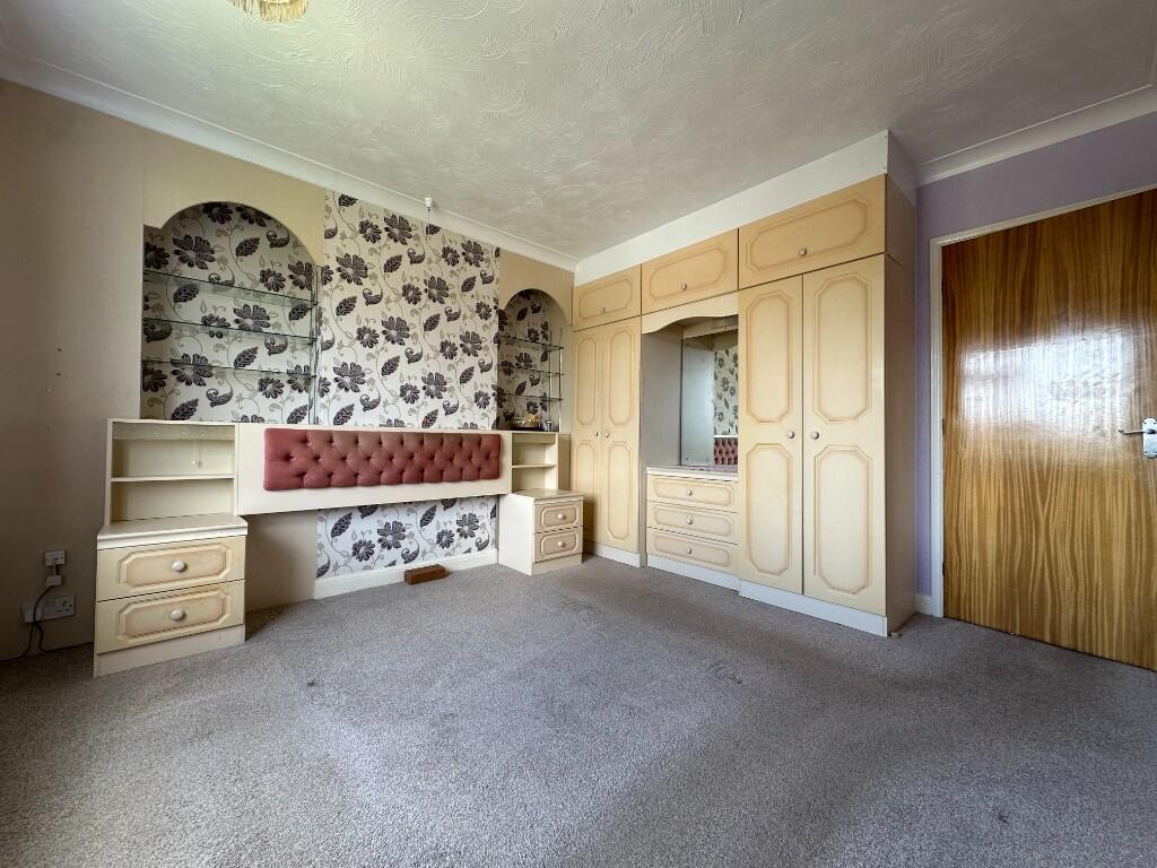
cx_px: 578
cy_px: 434
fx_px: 468
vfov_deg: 85.7
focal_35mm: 14
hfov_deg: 102.1
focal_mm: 2.22
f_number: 2.2
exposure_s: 1/99
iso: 80
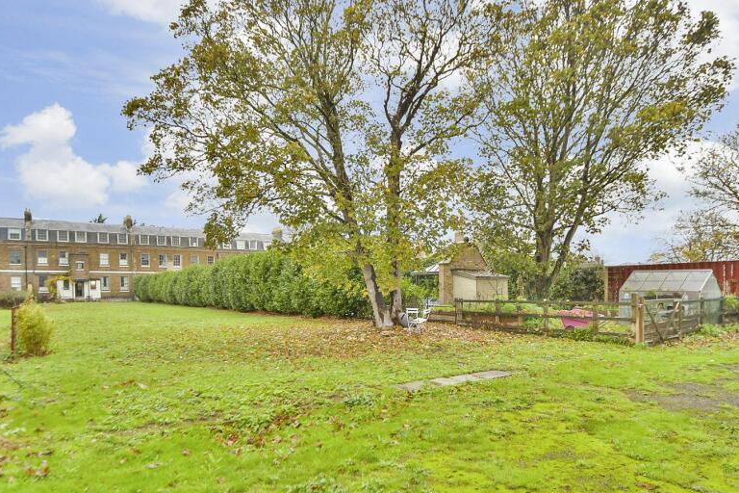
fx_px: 411
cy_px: 298
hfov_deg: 83.9
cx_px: 389
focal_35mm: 20
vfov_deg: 61.4
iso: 500
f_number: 4
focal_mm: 10
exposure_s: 1/60
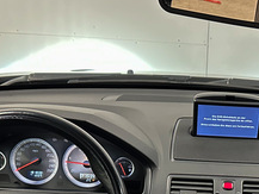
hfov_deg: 26.4
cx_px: 215
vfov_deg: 19.3
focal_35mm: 72
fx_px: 539
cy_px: 234
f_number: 1.78
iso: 800
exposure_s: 1/37
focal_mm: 6.86
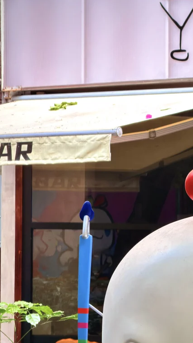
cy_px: 283
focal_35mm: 206
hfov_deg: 5.9
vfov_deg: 10.4
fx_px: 1876
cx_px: 226
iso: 80
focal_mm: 16.89
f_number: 2.8
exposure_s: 1/121
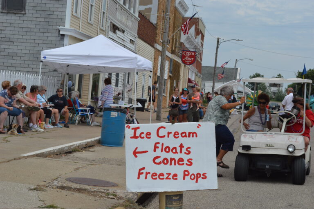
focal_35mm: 82
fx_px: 719
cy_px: 104
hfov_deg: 24.6
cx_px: 157
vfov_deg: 16.5
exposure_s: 1/320
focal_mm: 55
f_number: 9
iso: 100
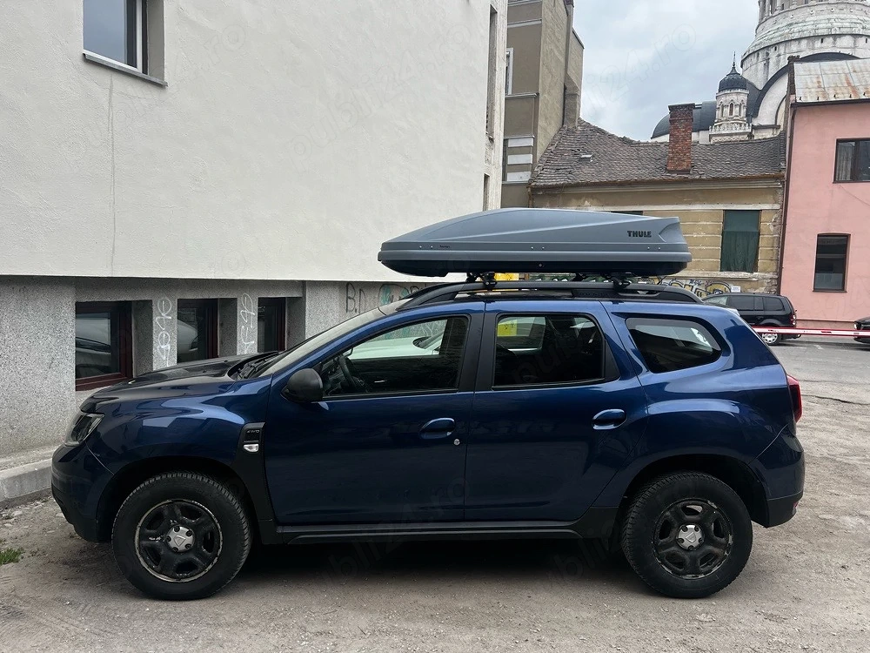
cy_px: 326
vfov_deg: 53.1
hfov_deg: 67.3
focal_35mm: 26
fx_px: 653
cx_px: 435
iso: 50
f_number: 1.5
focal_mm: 5.7
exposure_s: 1/552
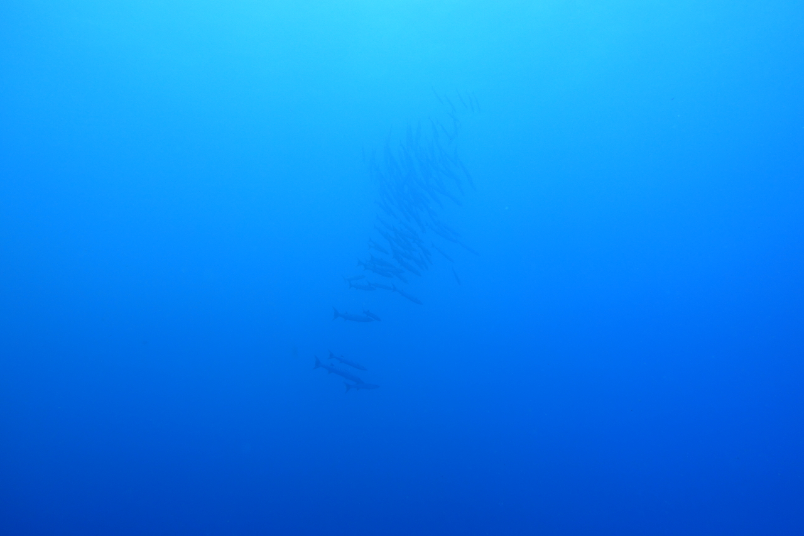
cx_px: 402
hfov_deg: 73.8
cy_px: 268
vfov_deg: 53.1
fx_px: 536
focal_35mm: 24
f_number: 4
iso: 125
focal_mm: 8.8
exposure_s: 1/400
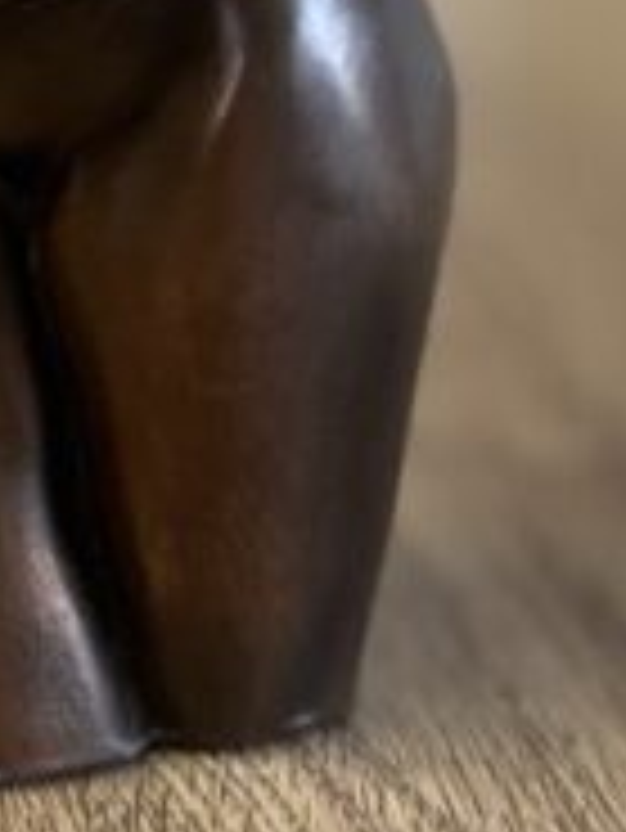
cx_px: -158
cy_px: -567
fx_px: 3468
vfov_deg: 12.7
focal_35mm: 144
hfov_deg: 10.1
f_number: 1.6
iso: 100
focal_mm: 5.1
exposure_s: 1/50
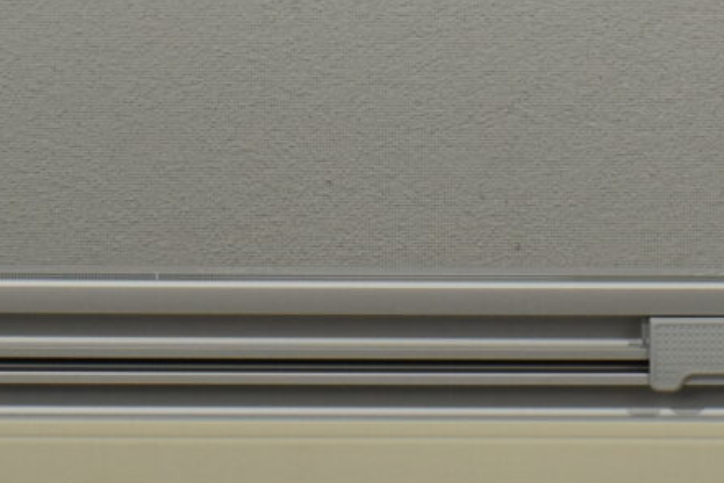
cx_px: 744
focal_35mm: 191
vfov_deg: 7.1
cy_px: -114
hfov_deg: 10.7
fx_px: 3842
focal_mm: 22
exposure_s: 1/125
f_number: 5.6
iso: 250
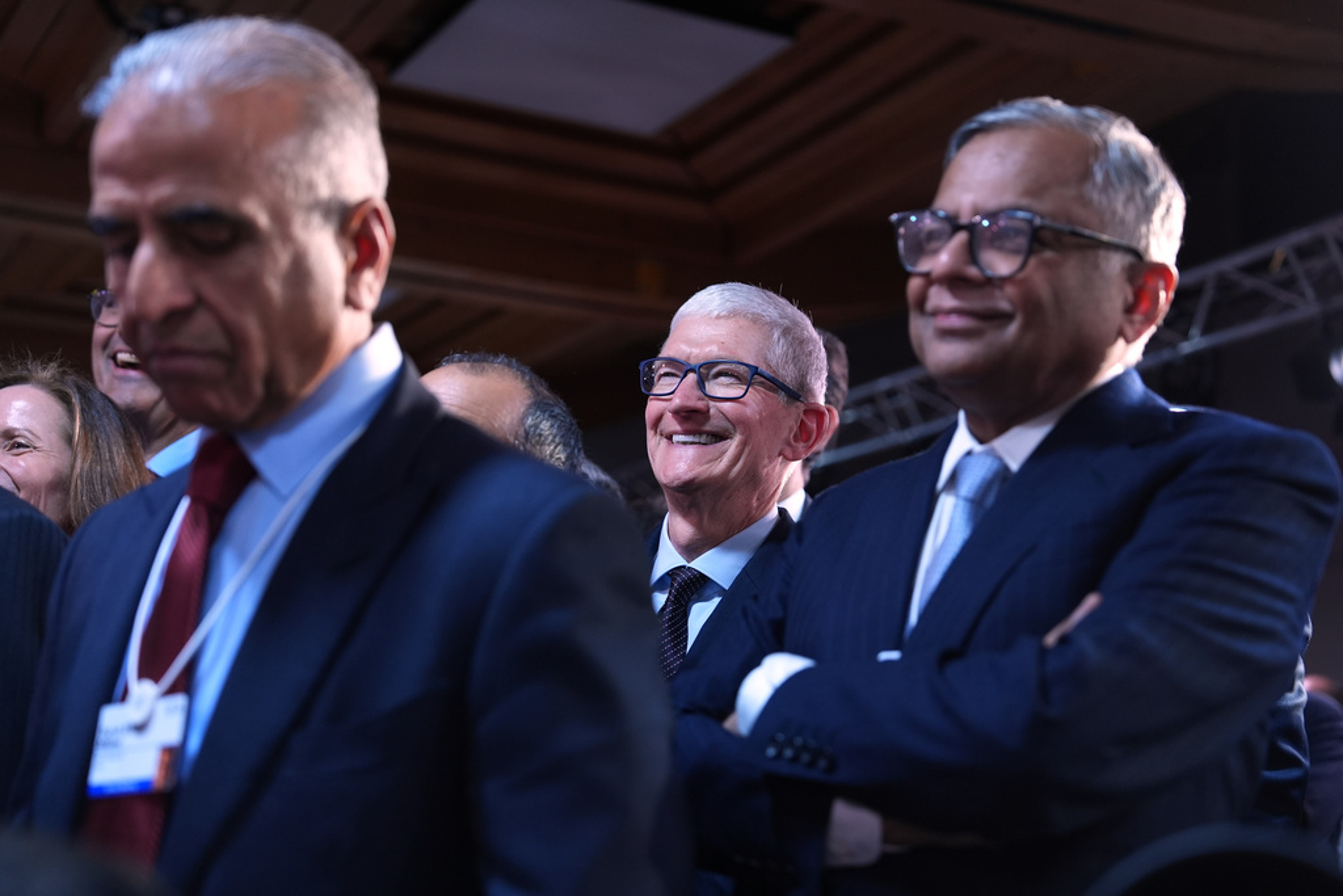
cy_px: 448
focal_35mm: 55
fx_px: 2052
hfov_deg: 36.2
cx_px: 672
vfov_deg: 24.6
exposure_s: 1/200
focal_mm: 55
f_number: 2.8
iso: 1250
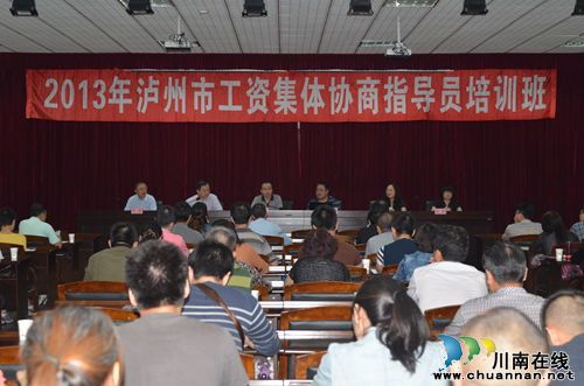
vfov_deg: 22.5
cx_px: 292
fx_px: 971
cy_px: 193
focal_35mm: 60
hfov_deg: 33.5
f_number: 4
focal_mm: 40
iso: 800
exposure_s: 1/60
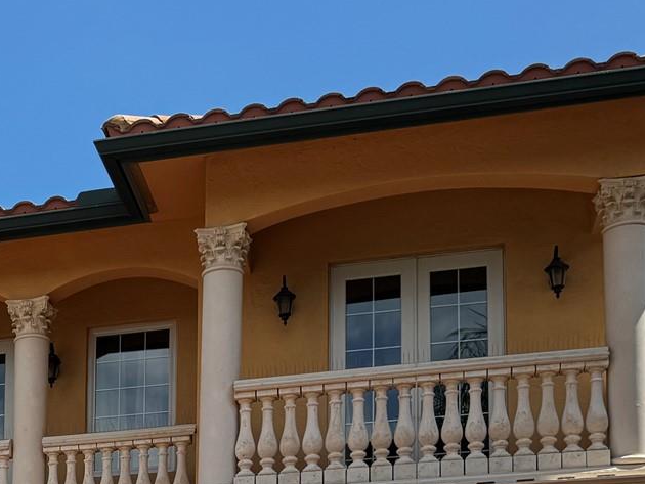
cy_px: 717
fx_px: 1454
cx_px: -73
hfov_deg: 23.4
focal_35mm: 78
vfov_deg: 17.2
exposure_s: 1/3096
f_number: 1.78
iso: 80
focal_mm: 6.76
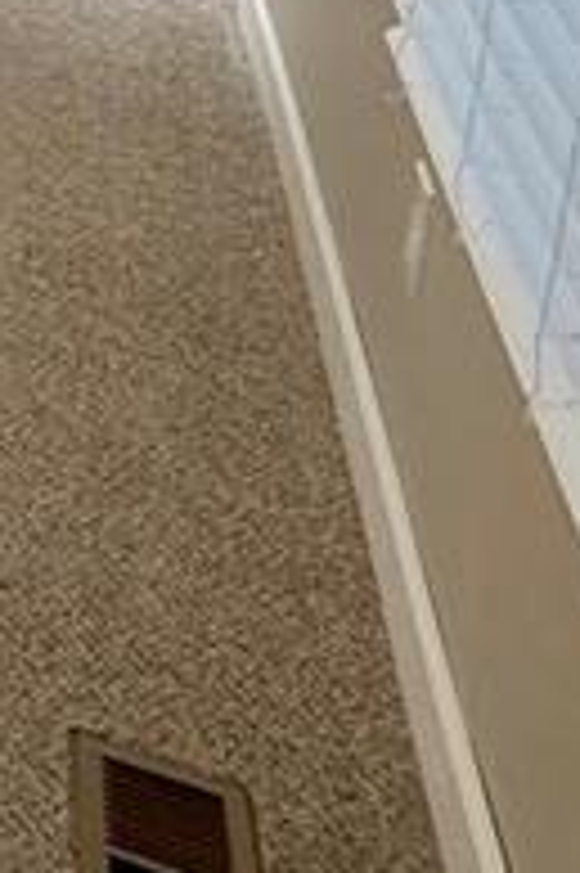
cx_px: -1156
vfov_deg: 22.0
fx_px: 1864
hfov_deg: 11.2
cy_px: -423
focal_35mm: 77
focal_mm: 2.22
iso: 250
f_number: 2.2
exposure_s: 1/60
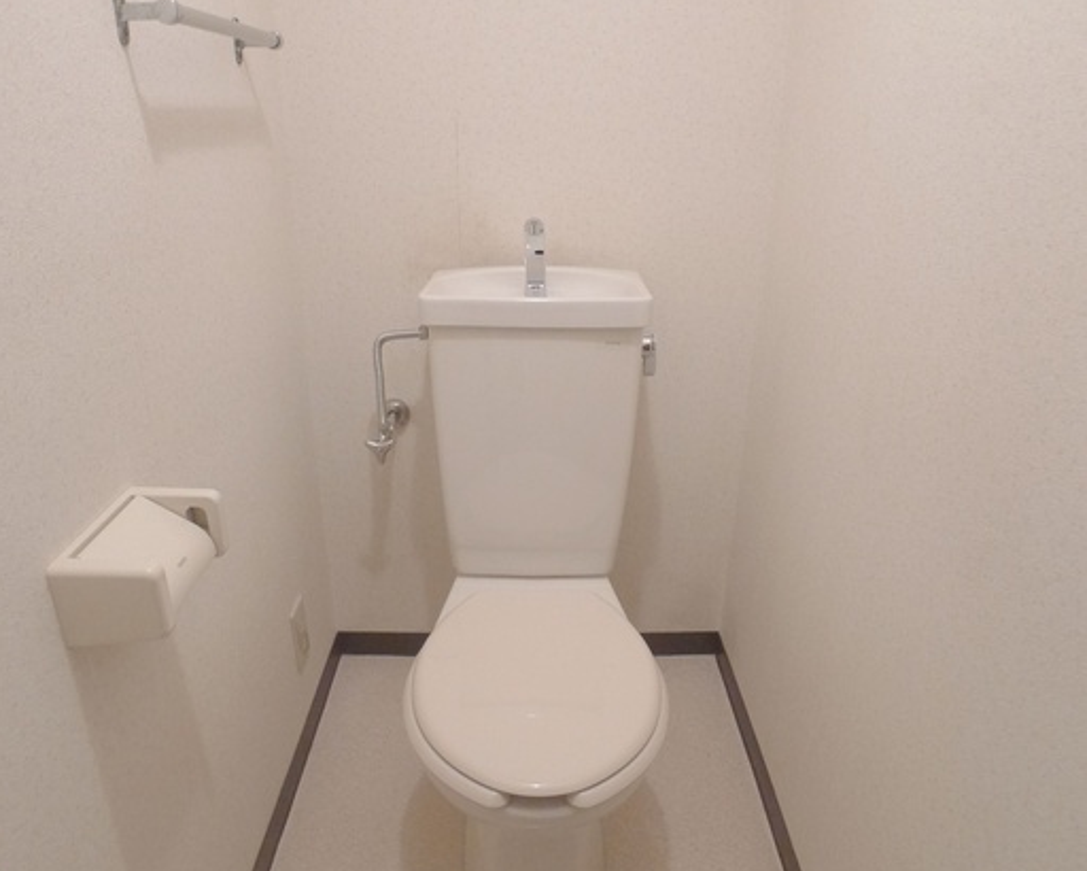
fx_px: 772
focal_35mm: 24
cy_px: 484
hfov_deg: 70.3
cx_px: 532
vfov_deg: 58.7
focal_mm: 3.9
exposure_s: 1/40
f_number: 2
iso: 400
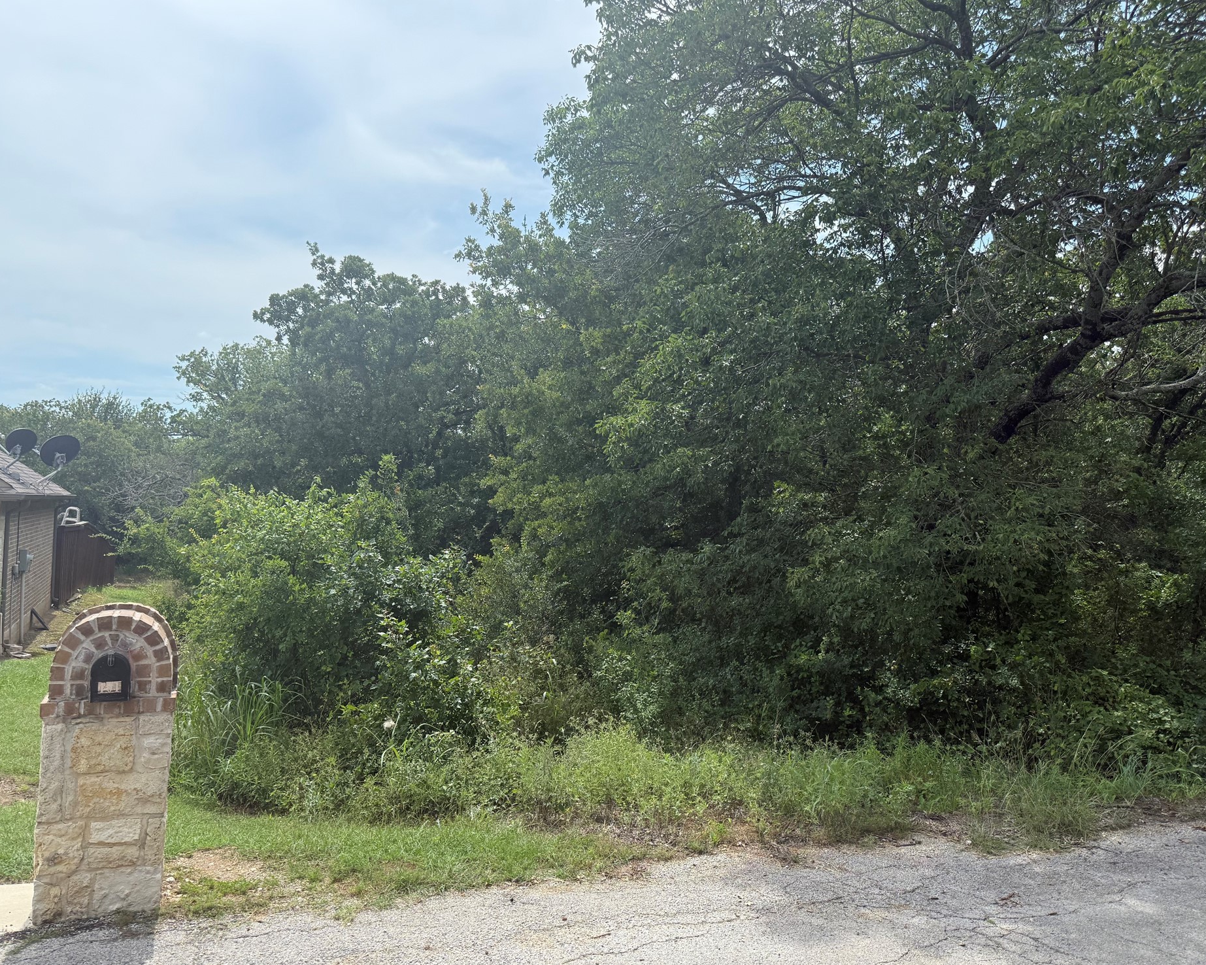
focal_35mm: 26
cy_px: 470
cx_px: 590
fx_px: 928
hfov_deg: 66.0
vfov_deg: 54.9
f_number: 1.78
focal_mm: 6.76
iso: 100
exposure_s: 1/3759
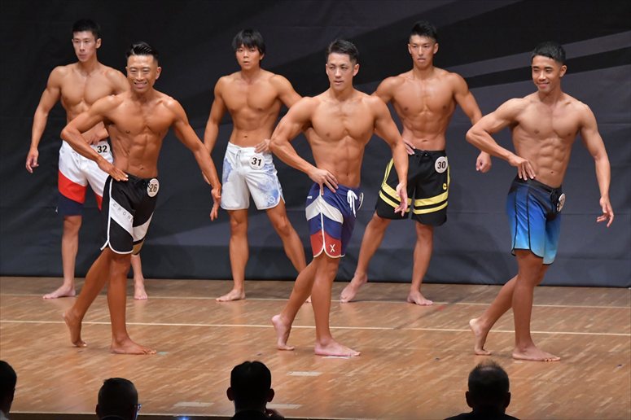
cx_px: 316
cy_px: 210
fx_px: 4205
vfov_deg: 5.7
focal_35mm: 240
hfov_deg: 8.6
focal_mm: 160
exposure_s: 1/400
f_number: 5.6
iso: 6400
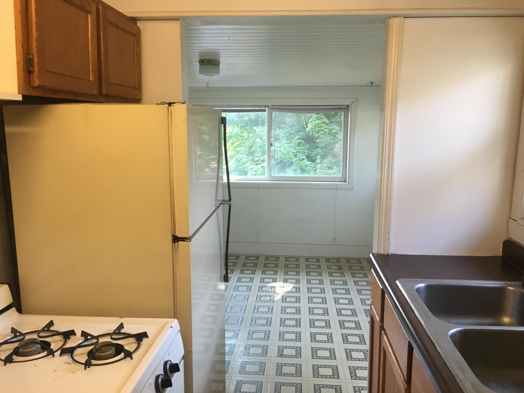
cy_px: 196
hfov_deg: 61.7
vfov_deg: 48.2
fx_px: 439
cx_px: 262
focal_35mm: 29
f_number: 2.2
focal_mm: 4.15
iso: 50
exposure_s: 1/30
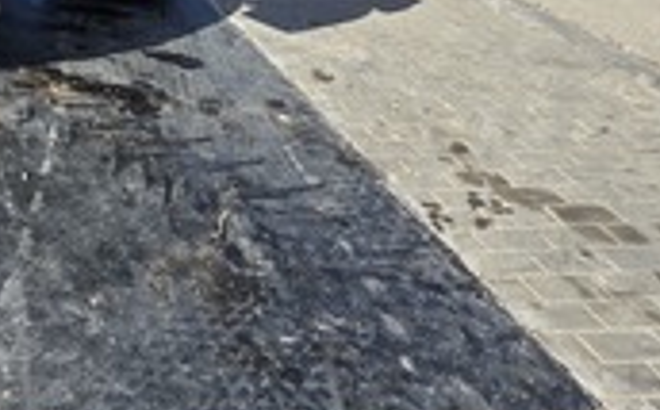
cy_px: -169
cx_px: -52
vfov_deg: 24.2
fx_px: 790
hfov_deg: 38.3
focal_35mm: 44
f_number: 1.9
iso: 40
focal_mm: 2.2
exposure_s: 1/1542
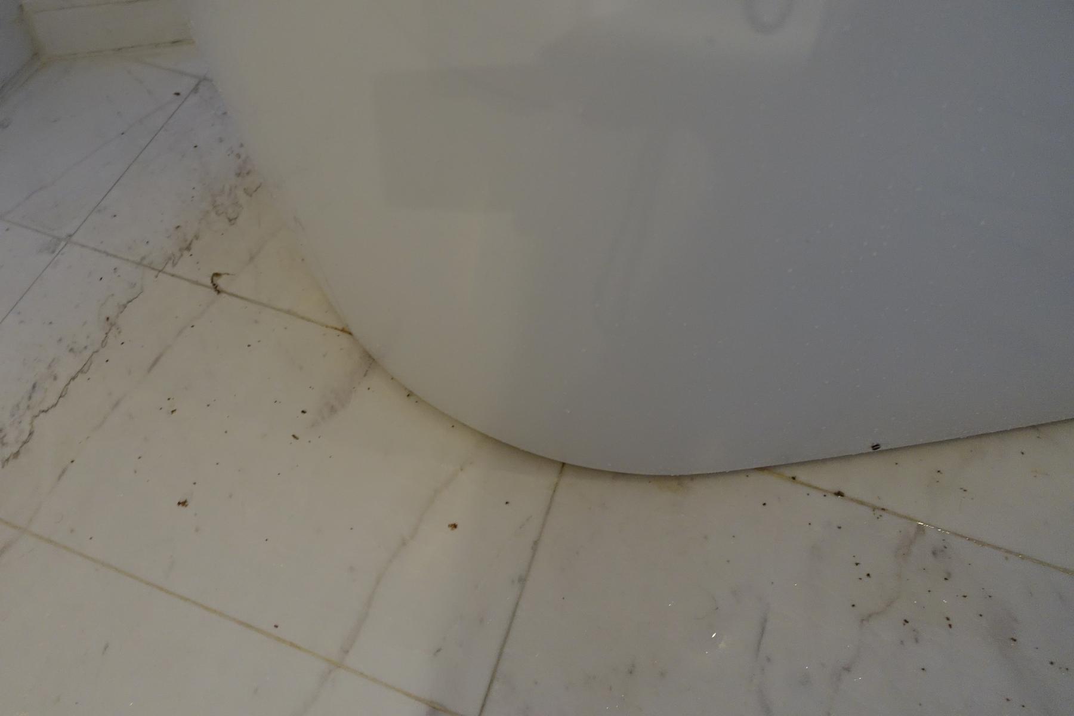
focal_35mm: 24
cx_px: 537
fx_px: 716
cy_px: 358
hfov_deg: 73.7
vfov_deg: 53.1
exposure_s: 1/60
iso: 800
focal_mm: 8.8
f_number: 1.8
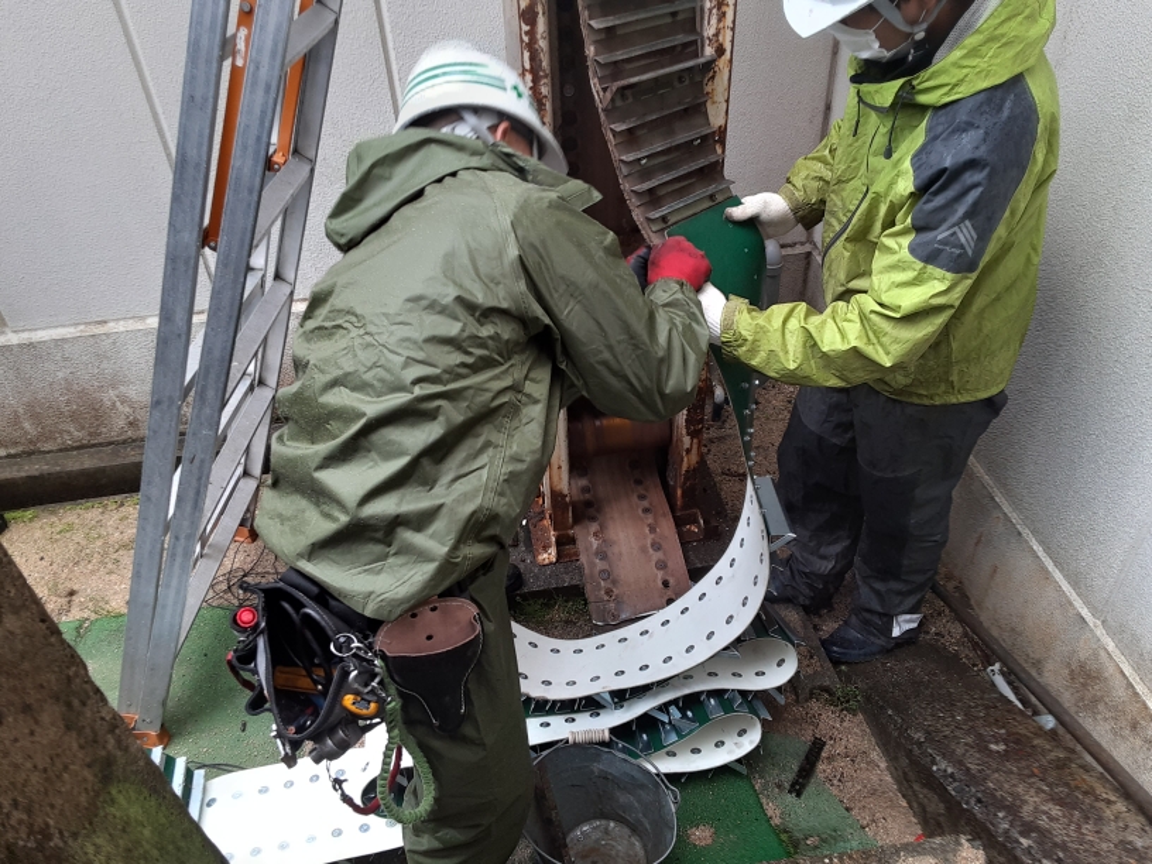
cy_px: 432
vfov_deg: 51.4
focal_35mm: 27
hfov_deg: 65.3
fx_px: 899
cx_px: 576
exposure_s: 1/50
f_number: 1.9
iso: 40
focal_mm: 2.91
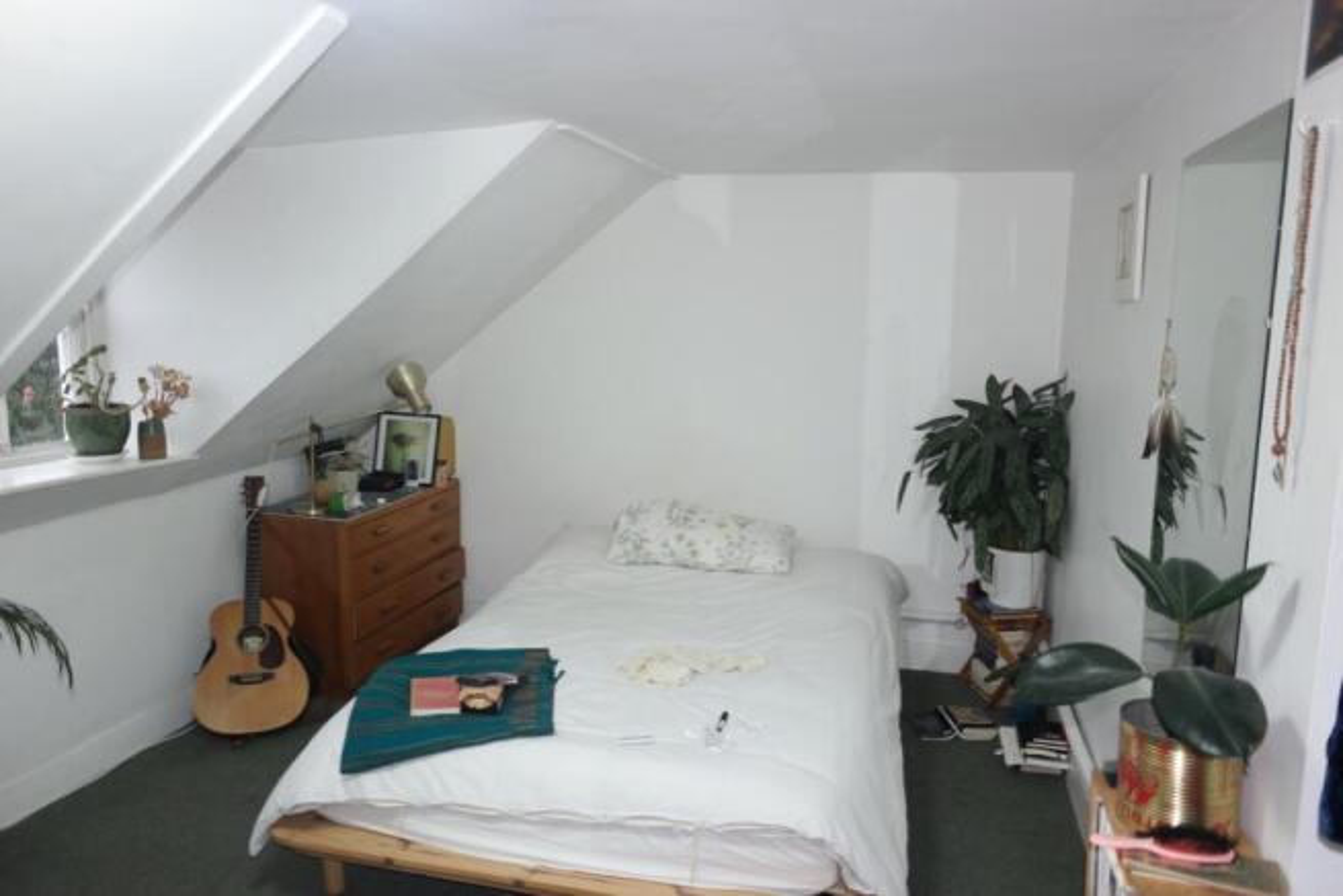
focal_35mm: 24
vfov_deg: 53.2
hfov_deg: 73.7
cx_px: 672
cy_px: 448
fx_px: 895
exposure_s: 1/30
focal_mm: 16
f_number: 2.4
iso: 200
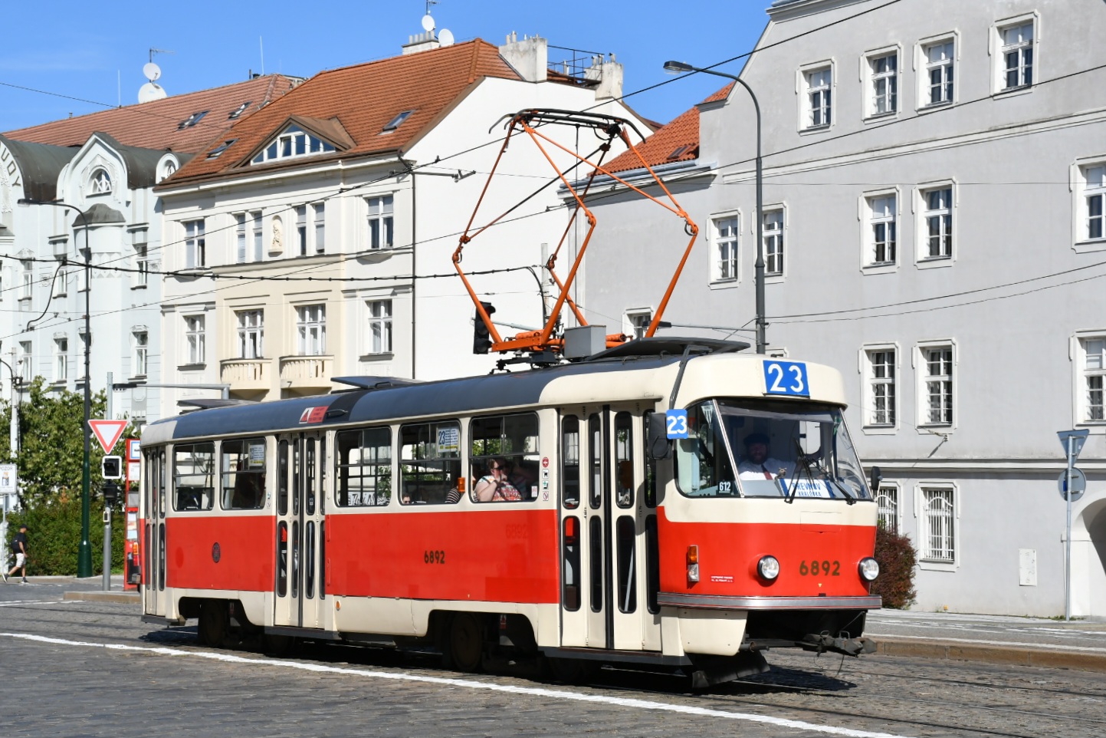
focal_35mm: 63
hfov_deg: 31.9
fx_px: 1935
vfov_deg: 21.6
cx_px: 553
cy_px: 369
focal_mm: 42
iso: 200
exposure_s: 1/833
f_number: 8
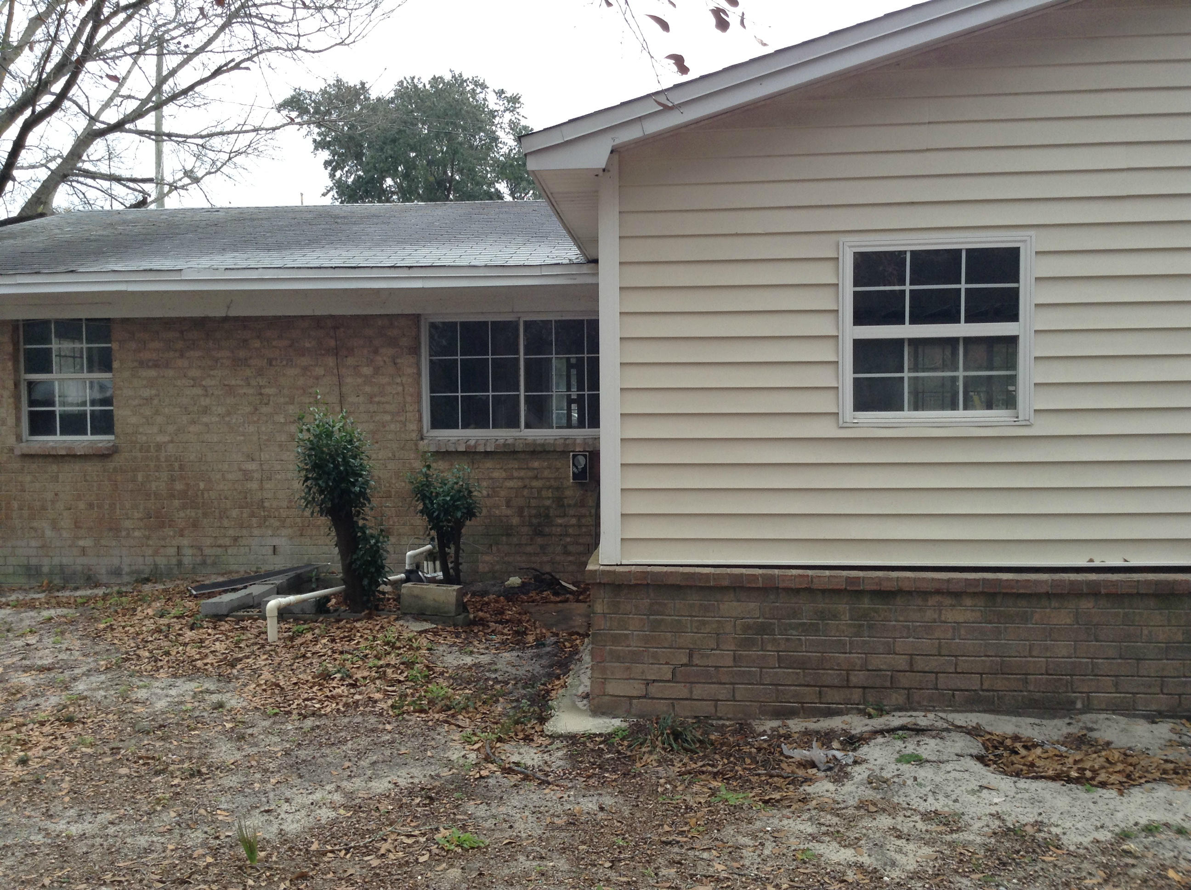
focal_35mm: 33
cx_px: 596
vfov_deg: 42.8
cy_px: 445
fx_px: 1134
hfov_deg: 55.4
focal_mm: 3.3
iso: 25
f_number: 2.4
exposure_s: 1/399
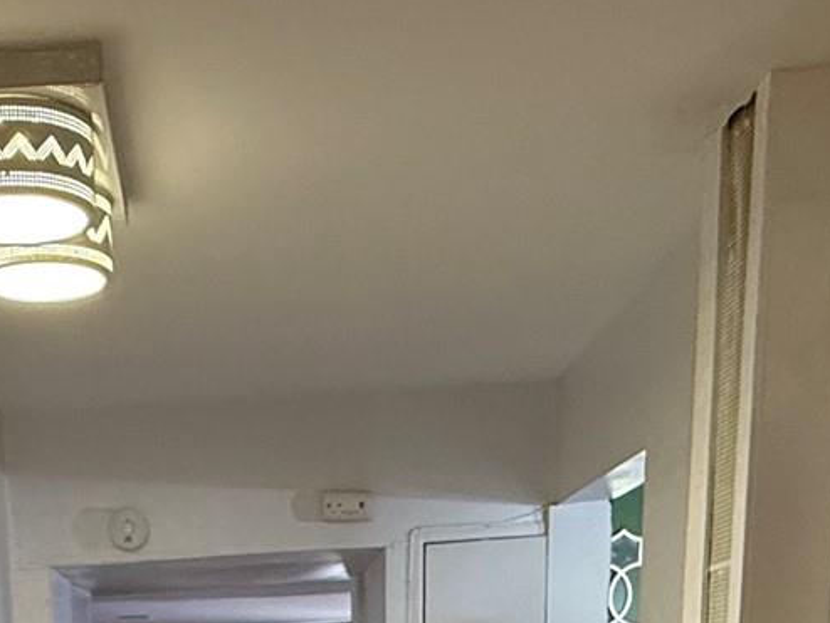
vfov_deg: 19.8
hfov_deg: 32.2
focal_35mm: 58
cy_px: 1066
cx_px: 153
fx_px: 1391
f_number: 2.2
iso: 250
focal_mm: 2.22
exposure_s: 1/60
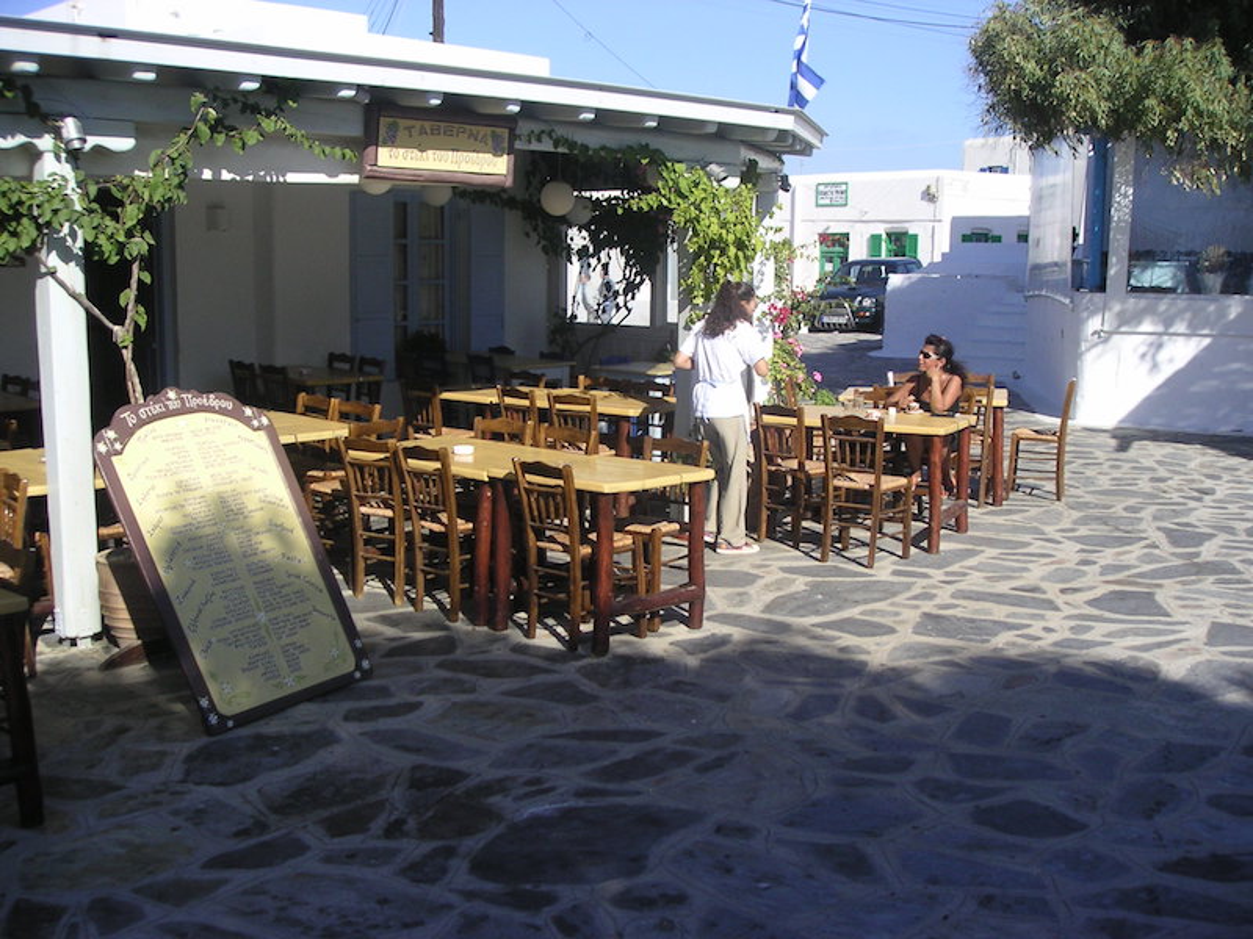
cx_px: 626
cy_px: 470
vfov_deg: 37.7
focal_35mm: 38
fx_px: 1375
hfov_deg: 49.0
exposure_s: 1/180
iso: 50
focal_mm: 6
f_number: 6.7
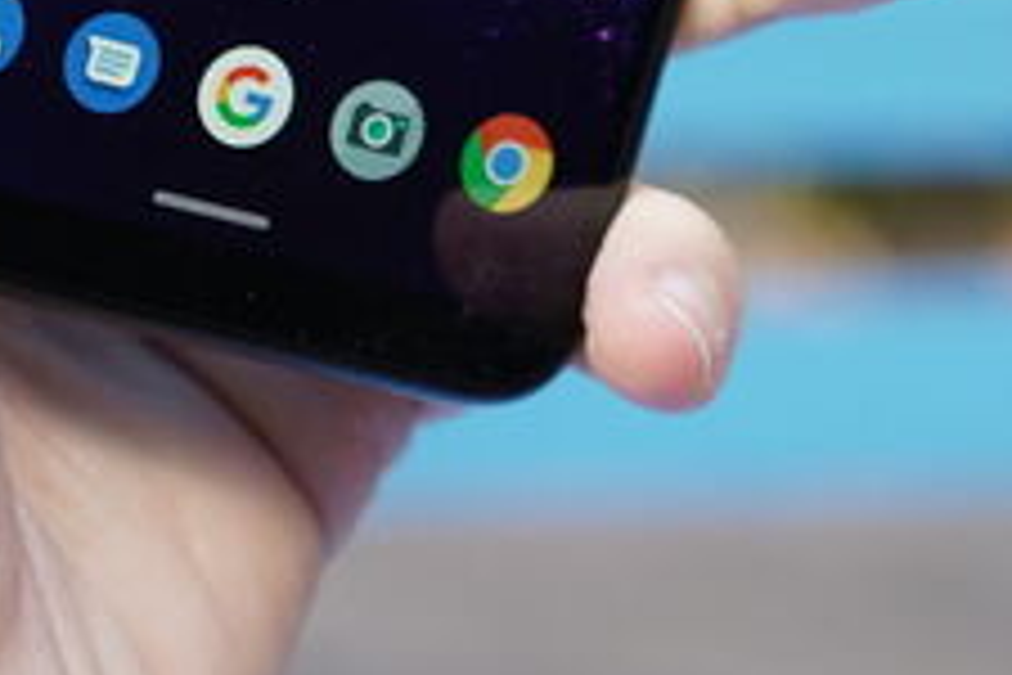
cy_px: -644
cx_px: 607
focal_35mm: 235
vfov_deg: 5.7
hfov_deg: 8.8
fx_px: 6606
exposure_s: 1/250
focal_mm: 55
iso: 1000
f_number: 4
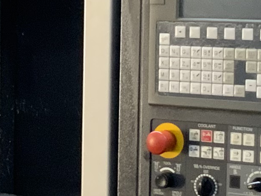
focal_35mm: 190
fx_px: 1433
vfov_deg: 7.8
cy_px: 73
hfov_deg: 10.3
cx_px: -4
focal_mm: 3
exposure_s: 1/60
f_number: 1.8
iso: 125
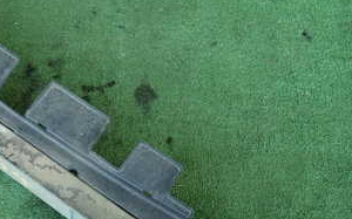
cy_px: 153
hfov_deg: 36.7
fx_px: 508
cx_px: 65
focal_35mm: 53
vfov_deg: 24.2
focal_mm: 4.5
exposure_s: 1/60
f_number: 2
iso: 100
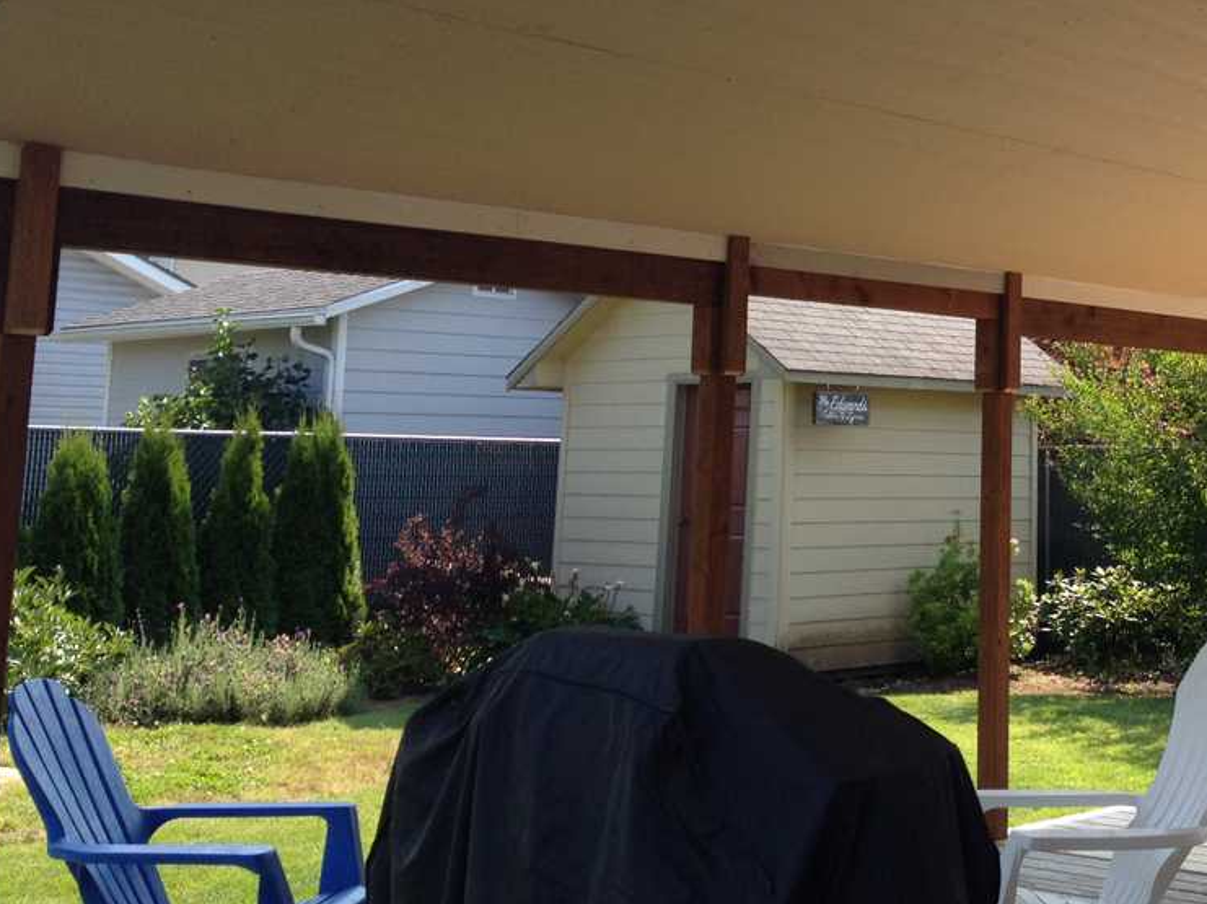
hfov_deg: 29.8
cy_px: 106
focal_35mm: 63
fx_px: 2196
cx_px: 1016
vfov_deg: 22.7
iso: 64
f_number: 2.4
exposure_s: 1/493
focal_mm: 4.28
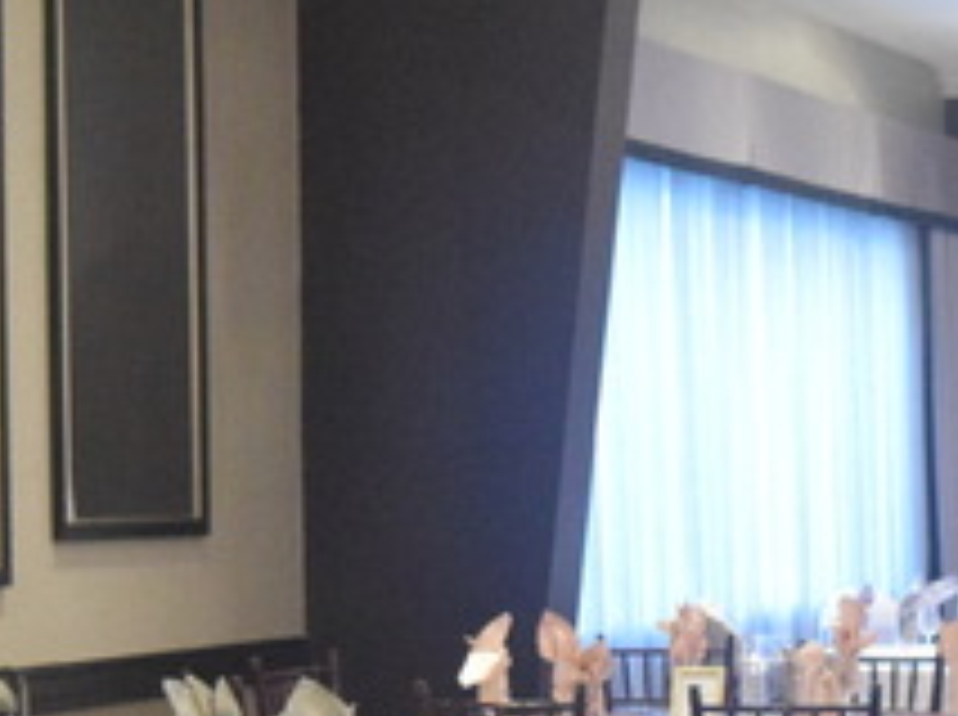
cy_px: 603
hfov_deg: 17.1
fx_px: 3150
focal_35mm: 114
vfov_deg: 12.9
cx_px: 796
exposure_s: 1/100
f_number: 4.5
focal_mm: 28
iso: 8000
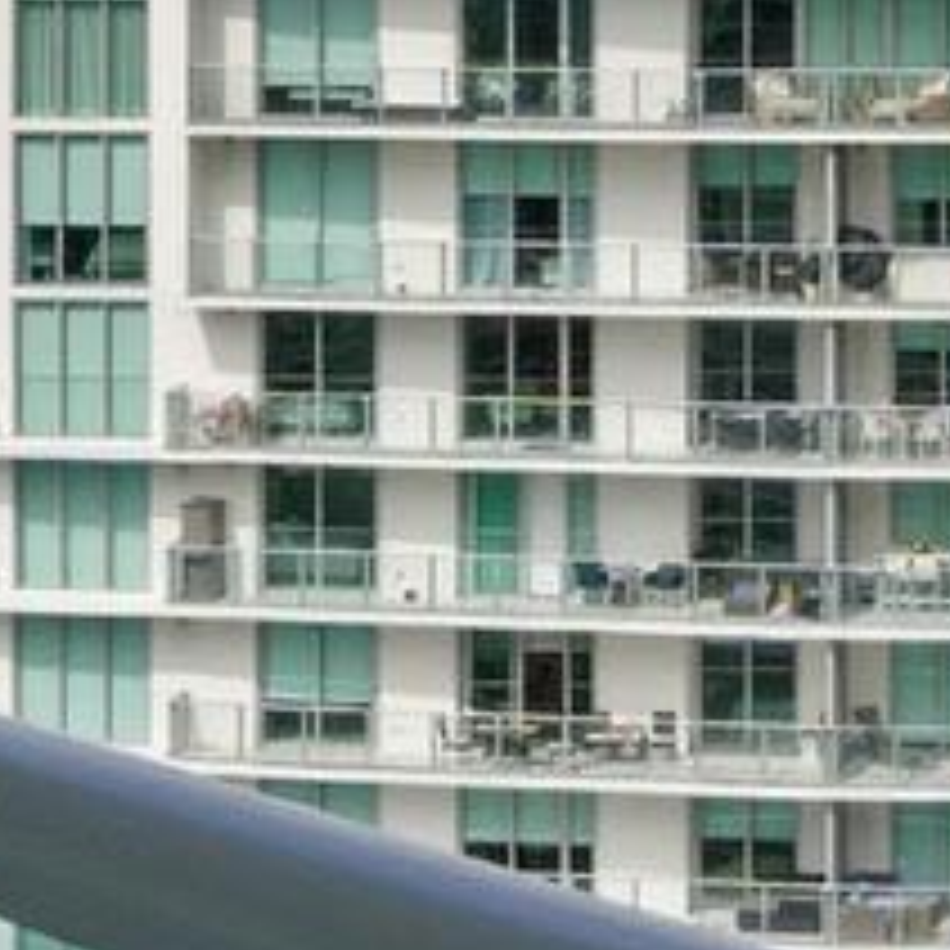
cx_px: 729
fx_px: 4099
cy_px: -106
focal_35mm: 132
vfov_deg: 13.0
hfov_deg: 13.2
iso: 200
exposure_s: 1/320
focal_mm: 16
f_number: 9
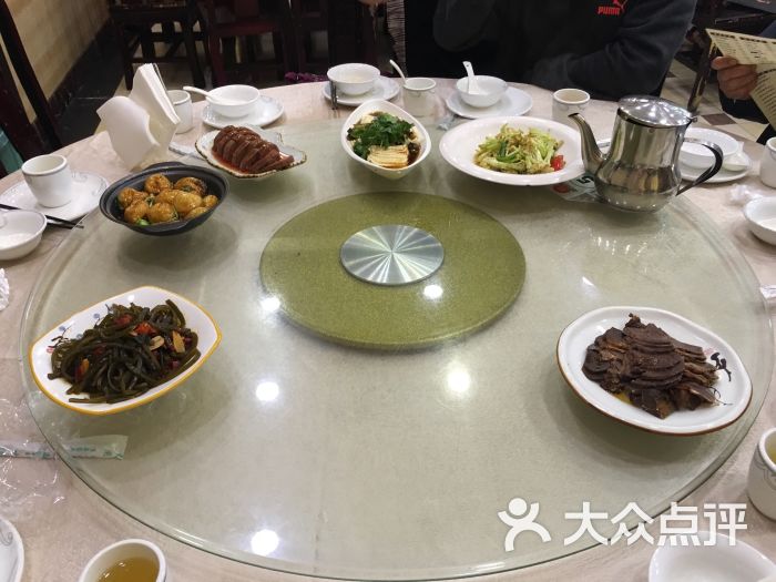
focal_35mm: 29
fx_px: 650
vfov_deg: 48.2
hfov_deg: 61.7
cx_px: 388
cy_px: 291
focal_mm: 4.15
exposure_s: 1/17
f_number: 2.2
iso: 64
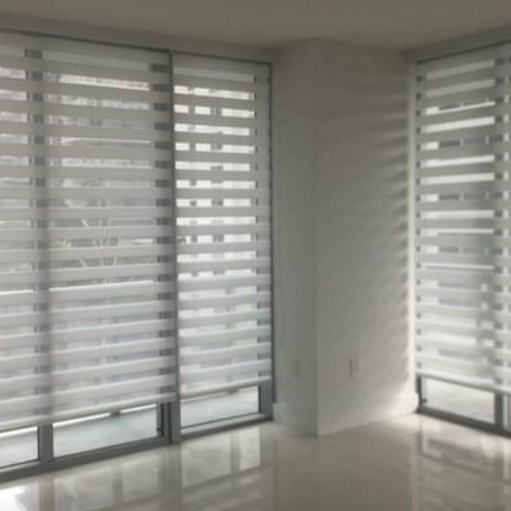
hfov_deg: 39.8
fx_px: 701
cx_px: 195
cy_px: 265
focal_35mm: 42
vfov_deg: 40.0
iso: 40
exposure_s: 1/120
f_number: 2.2
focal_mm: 4.15
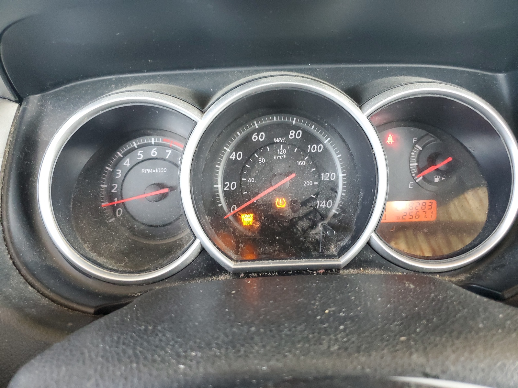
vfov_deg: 53.1
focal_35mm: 26
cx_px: 259
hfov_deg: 67.3
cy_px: 194
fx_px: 389
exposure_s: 1/60.2
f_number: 1.5
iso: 320
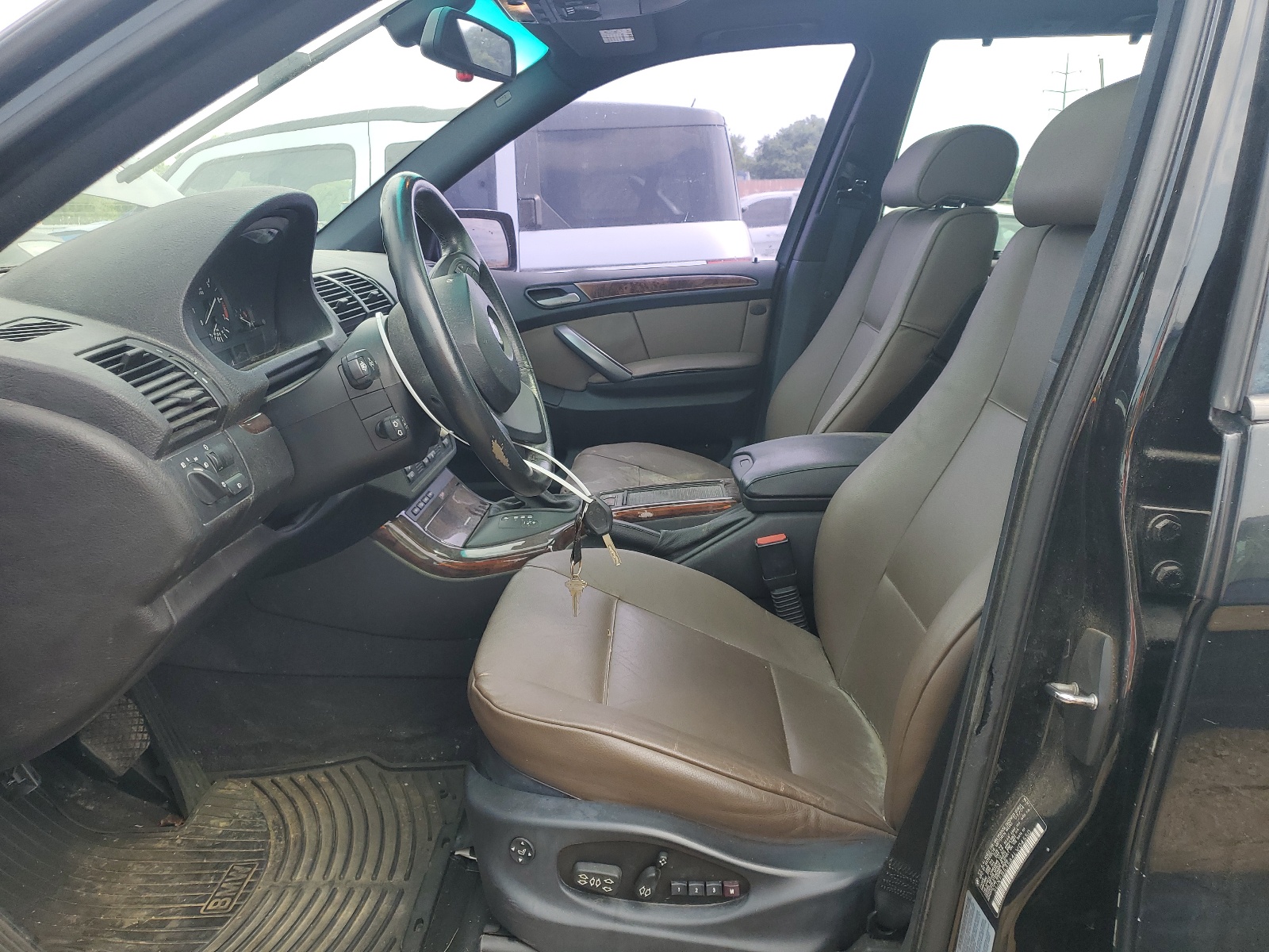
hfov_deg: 67.3
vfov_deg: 53.1
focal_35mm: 26
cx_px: 634
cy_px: 476
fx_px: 953
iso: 50
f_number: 1.5
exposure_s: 1/476
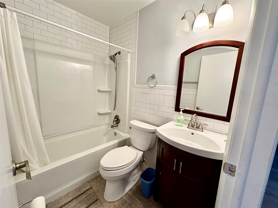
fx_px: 112
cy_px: 104
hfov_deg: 102.1
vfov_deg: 85.7
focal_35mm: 14
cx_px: 139
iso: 125
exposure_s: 1/60
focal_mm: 2.22
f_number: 2.2
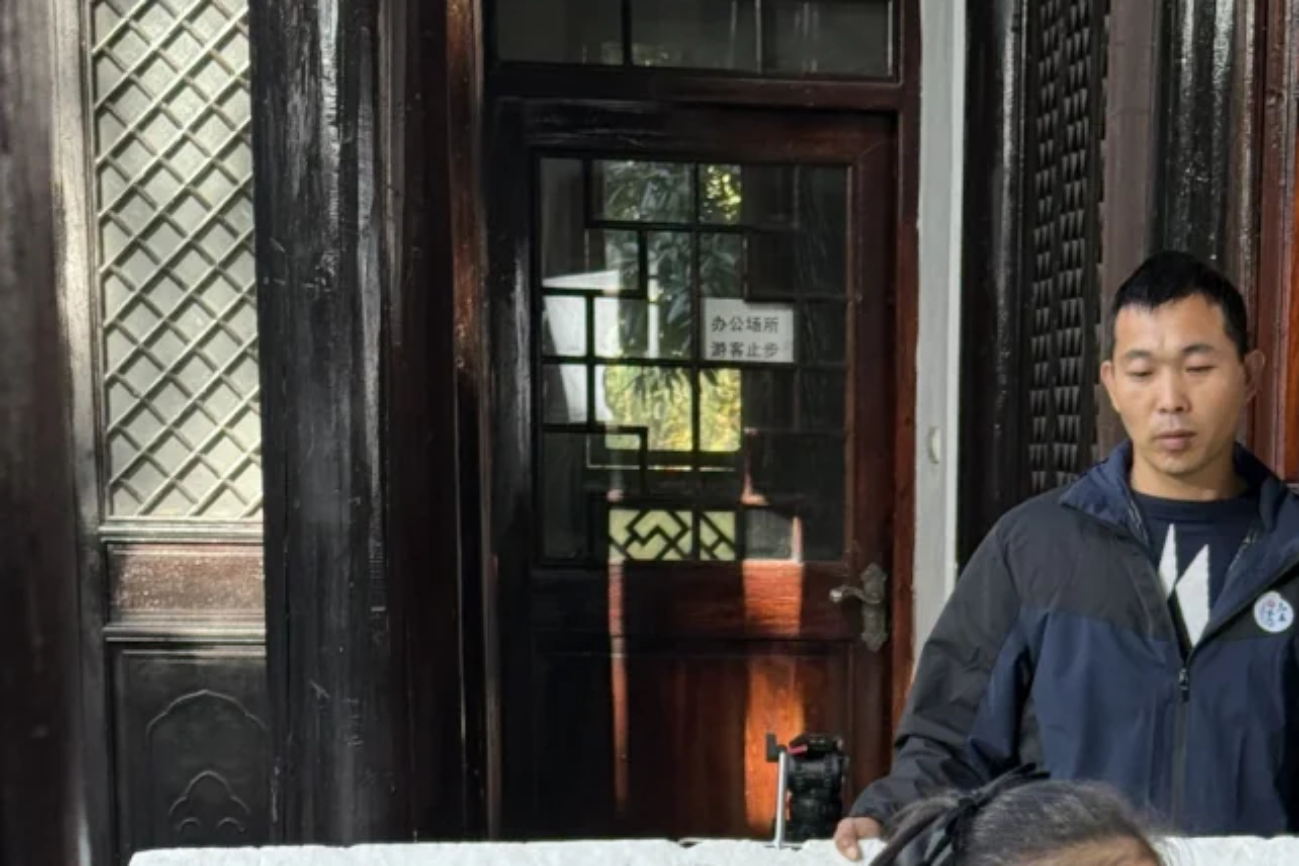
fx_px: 4041
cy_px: 1232
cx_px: 963
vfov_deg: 11.8
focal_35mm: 112
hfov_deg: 18.2
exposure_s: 1/167
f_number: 1.78
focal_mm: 6.76
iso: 50
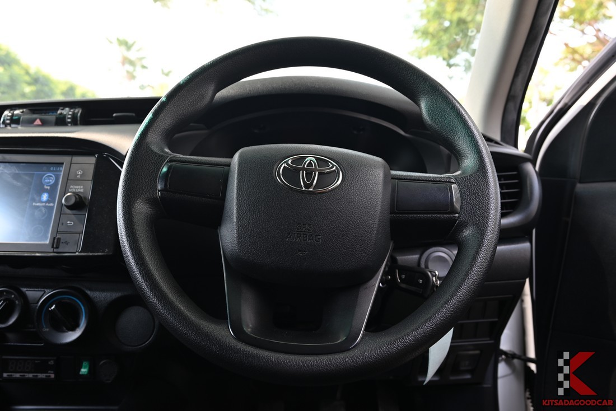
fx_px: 411
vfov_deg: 53.2
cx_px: 308
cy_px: 206
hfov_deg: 73.7
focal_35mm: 24
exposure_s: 1/60
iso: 280
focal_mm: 24
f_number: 5.6
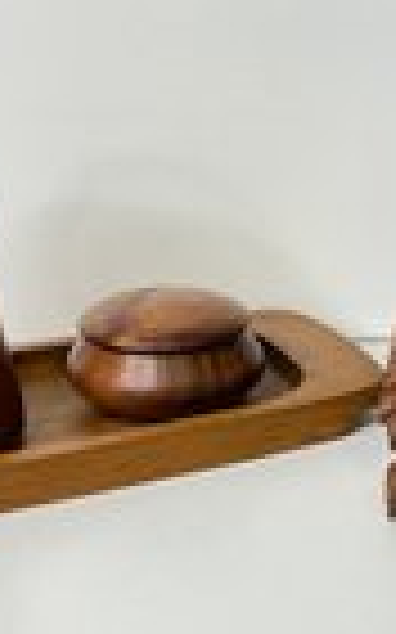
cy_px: 205
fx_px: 1296
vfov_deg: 27.3
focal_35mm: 75
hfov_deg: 17.1
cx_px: 353
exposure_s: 1/120
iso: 40
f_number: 1.8
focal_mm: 3
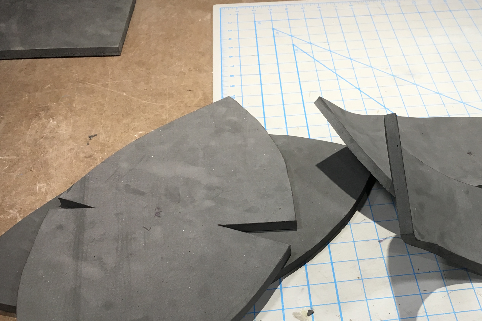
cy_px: 211
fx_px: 643
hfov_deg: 39.9
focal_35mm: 48
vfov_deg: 27.9
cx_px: 365
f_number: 2.2
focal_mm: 4.15
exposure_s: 1/30
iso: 25
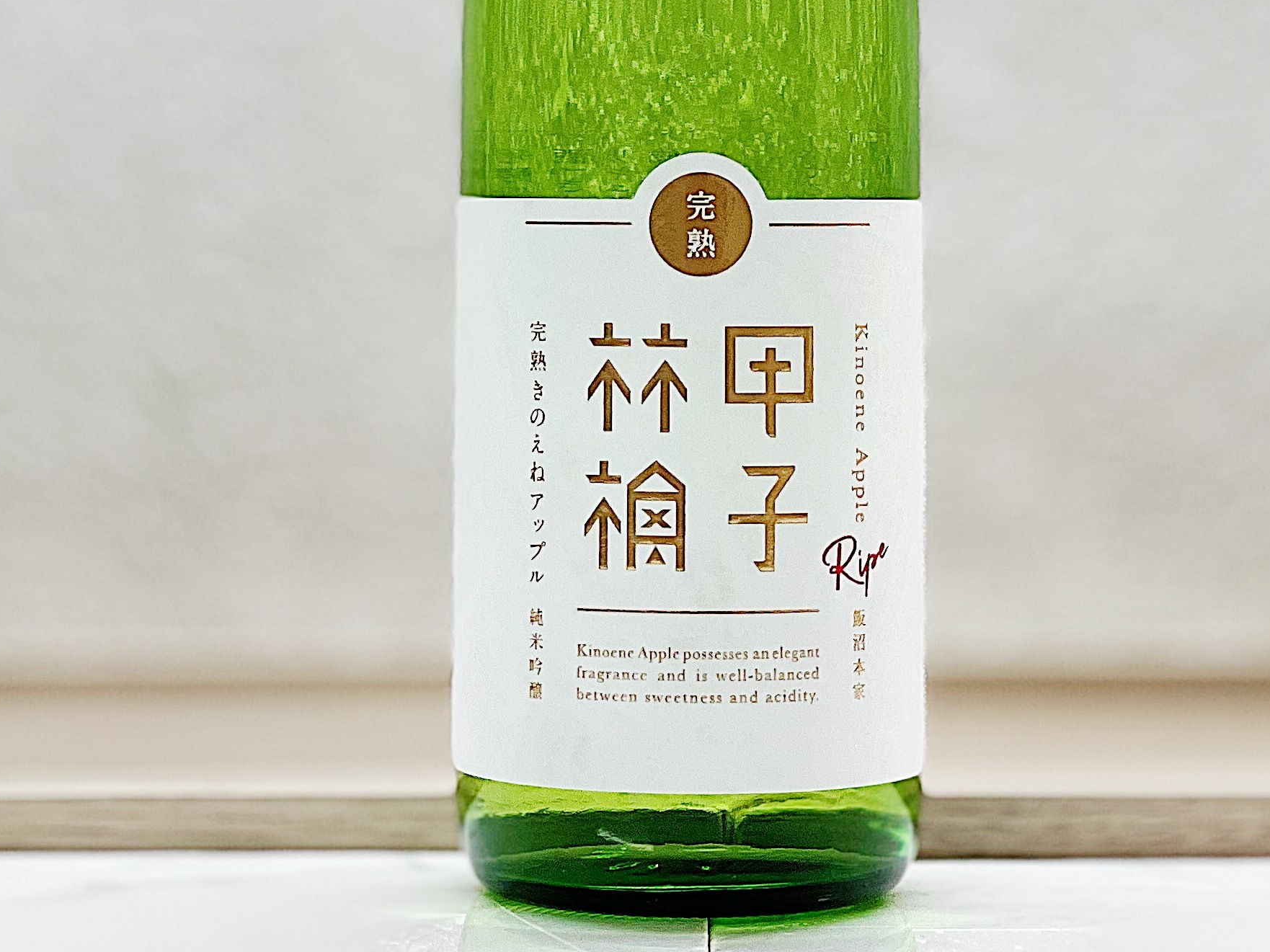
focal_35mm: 119
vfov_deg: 12.3
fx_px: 4365
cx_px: 670
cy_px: -57
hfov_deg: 16.6
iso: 64
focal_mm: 6
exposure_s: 1/100
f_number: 2
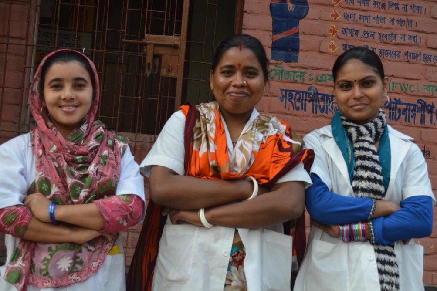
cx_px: 217
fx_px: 649
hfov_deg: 37.2
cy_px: 145
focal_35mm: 54
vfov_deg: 25.3
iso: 1600
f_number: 5
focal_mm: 35
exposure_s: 1/500
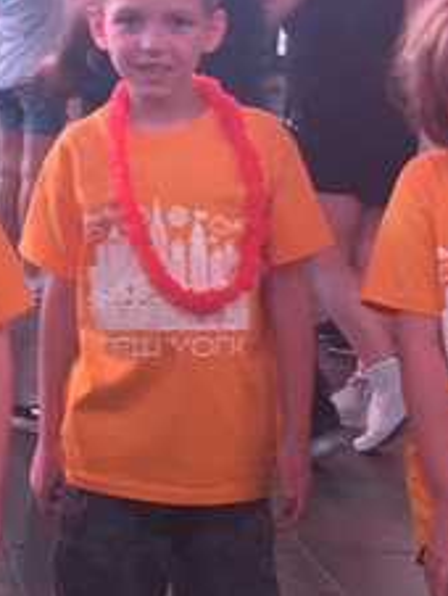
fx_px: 2118
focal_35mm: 123
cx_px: -166
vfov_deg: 15.3
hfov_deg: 11.7
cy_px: -177
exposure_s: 1/30
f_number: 2.2
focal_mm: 4.15
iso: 100
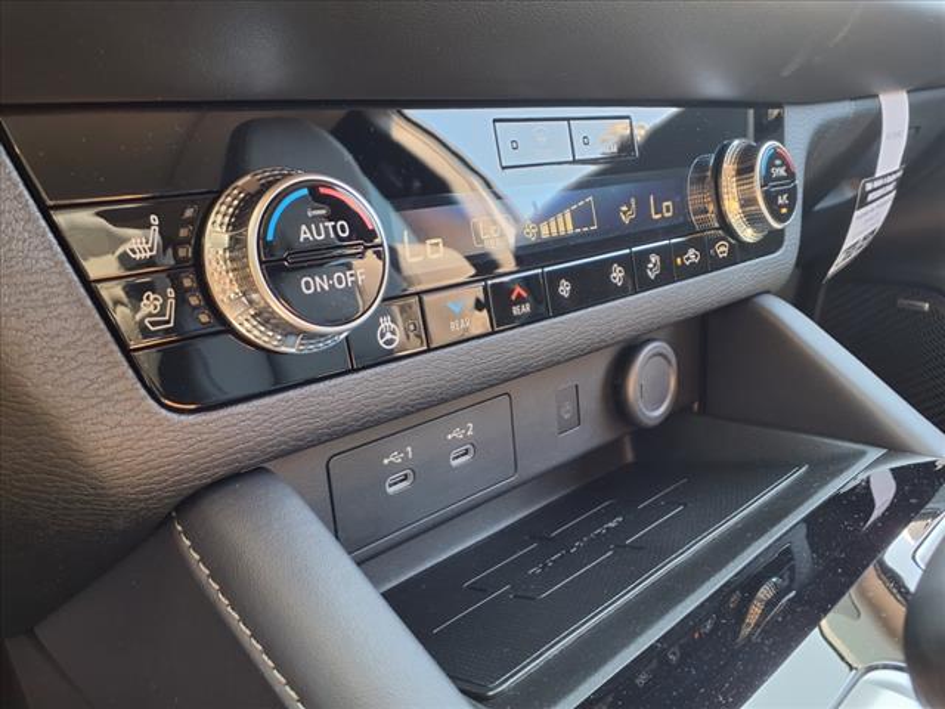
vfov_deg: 51.4
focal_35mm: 27
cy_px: 354
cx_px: 472
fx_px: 737
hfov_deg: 65.3
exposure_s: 1/40
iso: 100
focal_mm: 3.58
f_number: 1.9
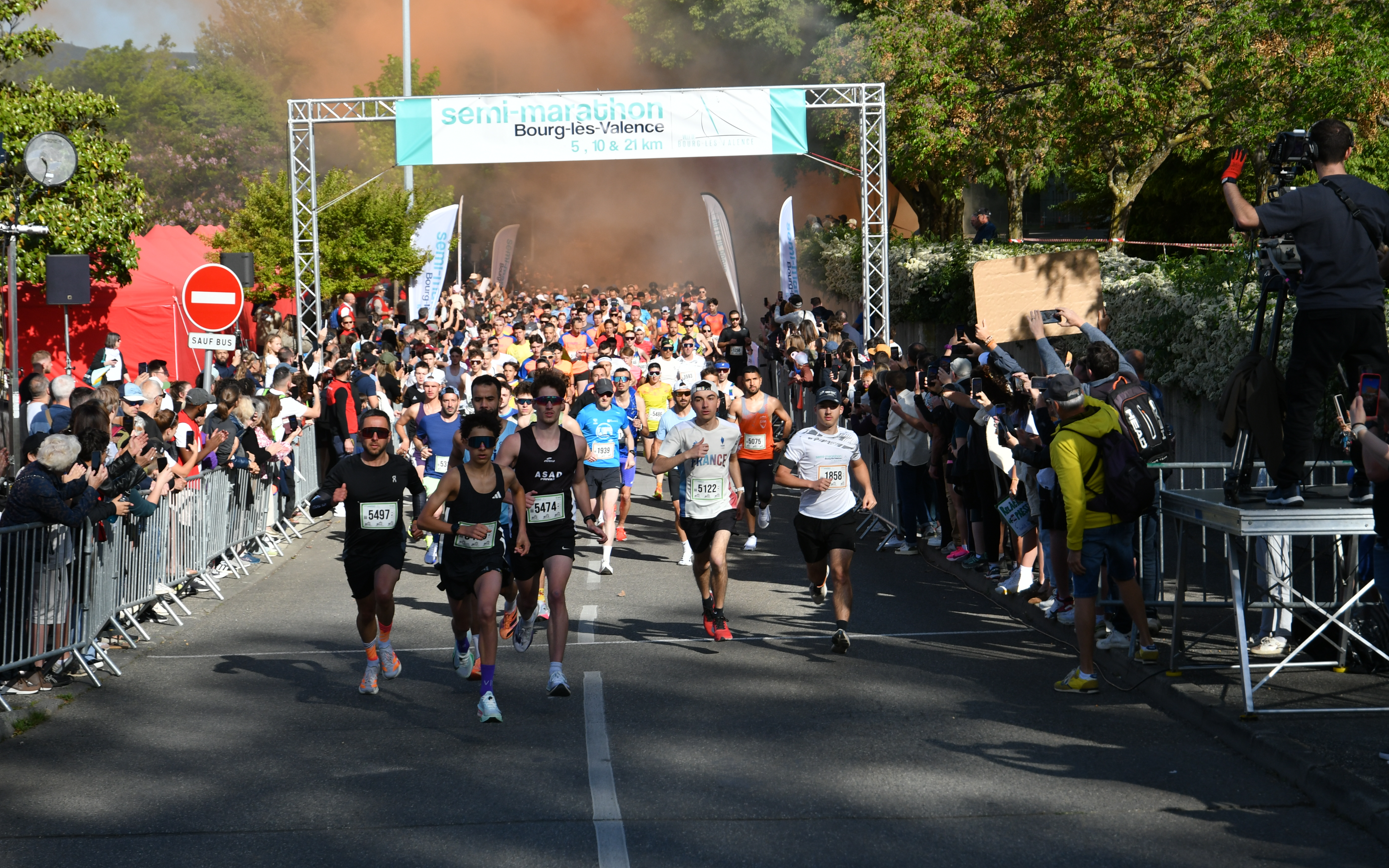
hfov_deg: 29.0
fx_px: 2688
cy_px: 413
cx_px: 690
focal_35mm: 71
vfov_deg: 18.3
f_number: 5.6
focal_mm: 46
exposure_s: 1/1250
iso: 200
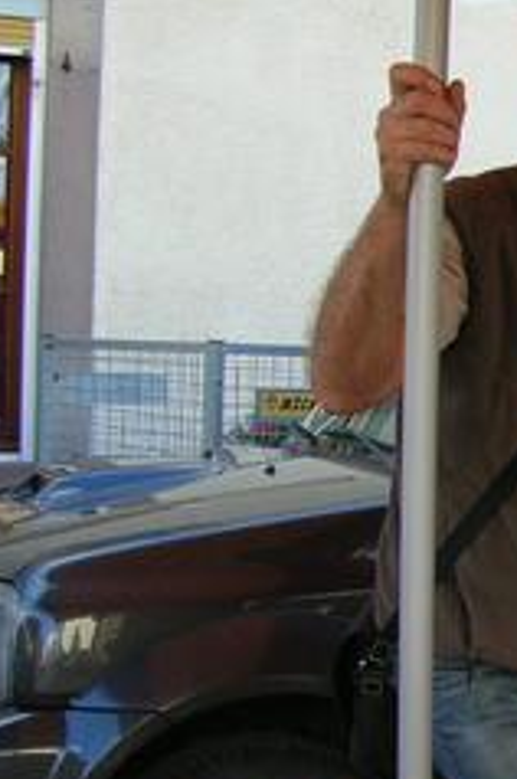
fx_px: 2117
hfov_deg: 12.5
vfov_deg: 20.8
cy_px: 462
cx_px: 982
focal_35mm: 98
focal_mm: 5.8
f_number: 2.8
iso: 50
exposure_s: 1/115
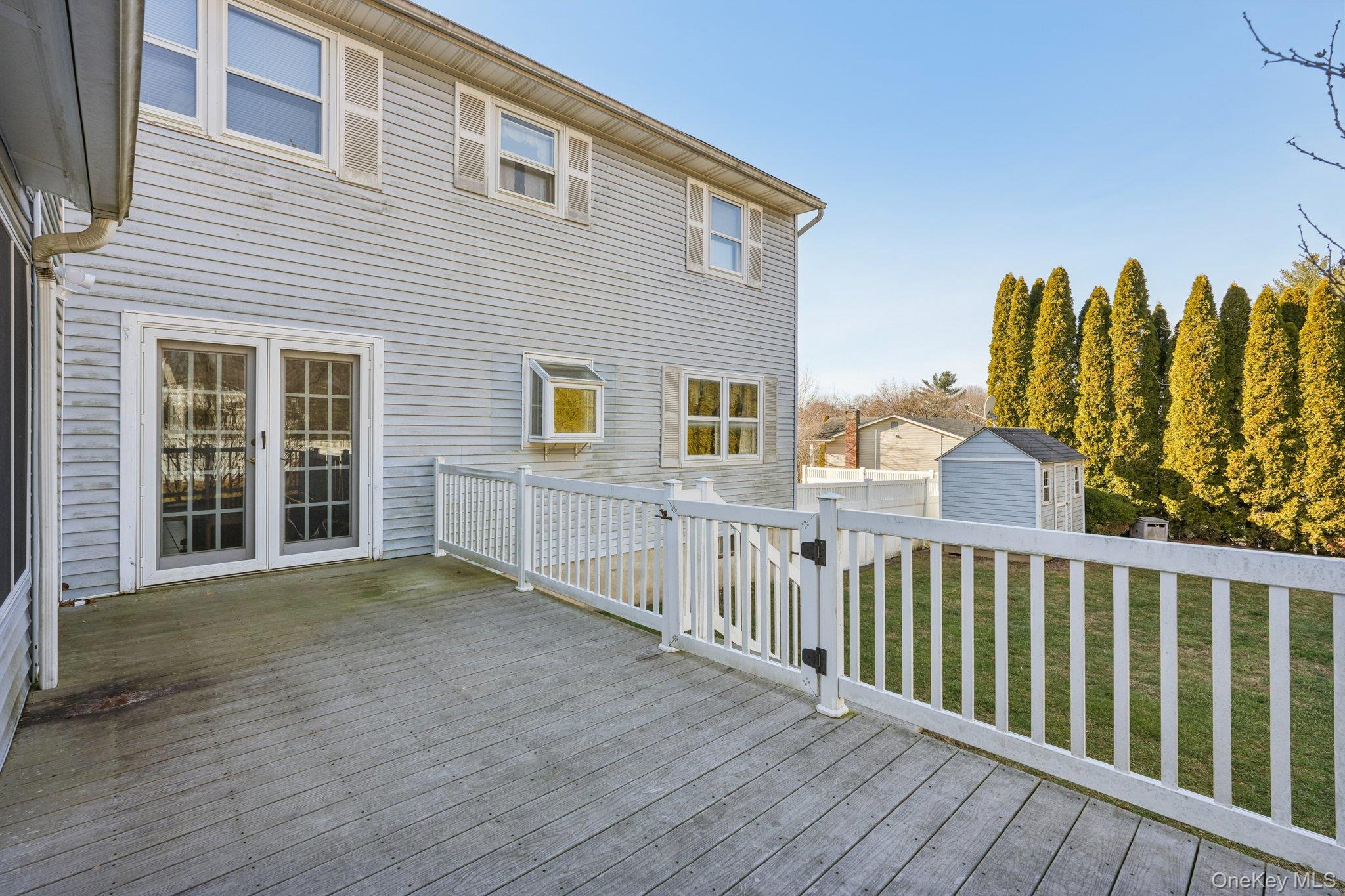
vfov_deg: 73.7
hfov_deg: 96.7
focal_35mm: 16
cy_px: 448
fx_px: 598
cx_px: 672
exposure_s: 1/80
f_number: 8
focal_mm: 16
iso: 100
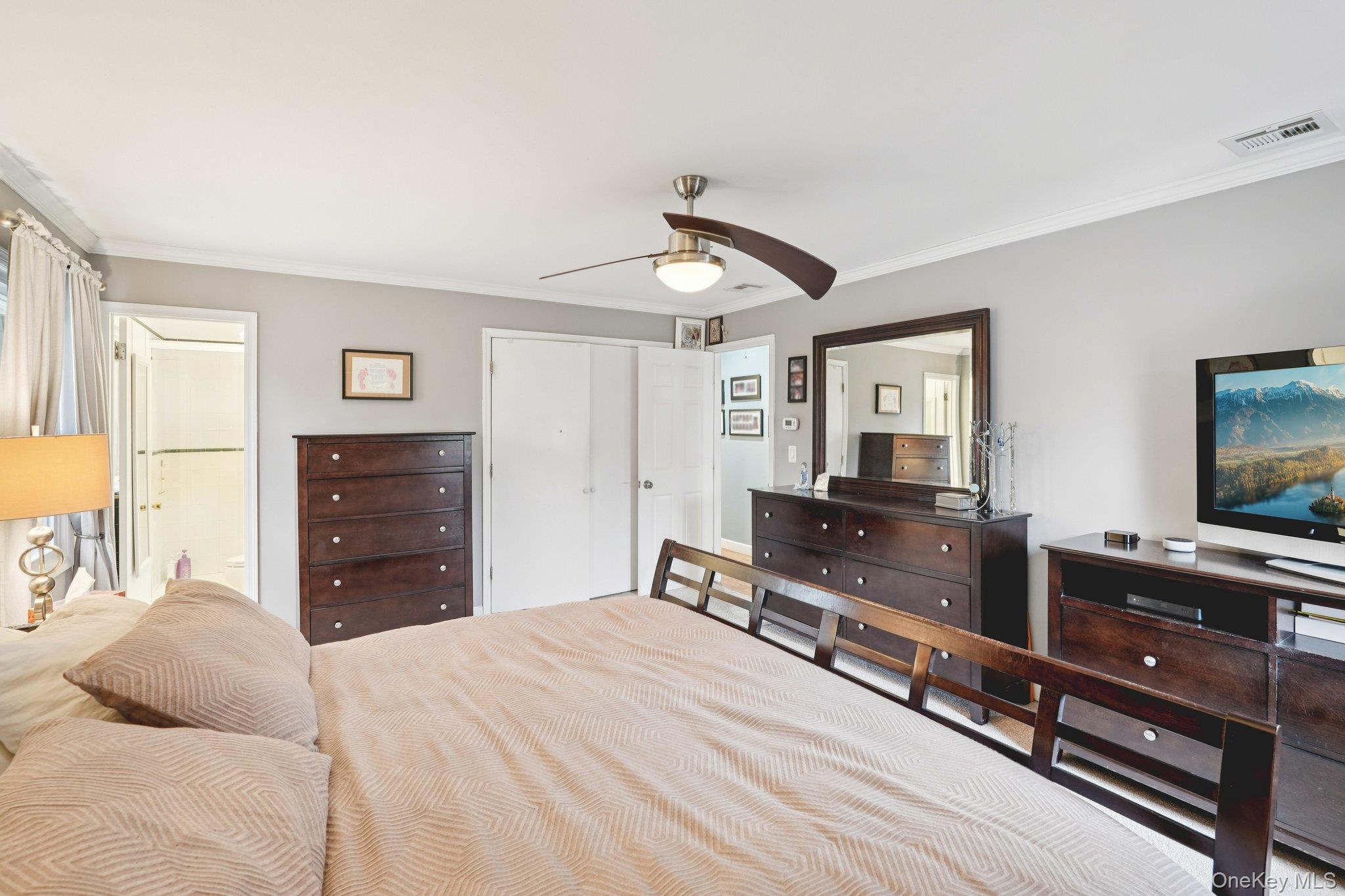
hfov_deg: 96.7
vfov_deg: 73.7
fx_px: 598
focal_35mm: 16
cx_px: 672
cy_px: 448
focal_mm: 16
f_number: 8
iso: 400
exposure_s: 1/2.5
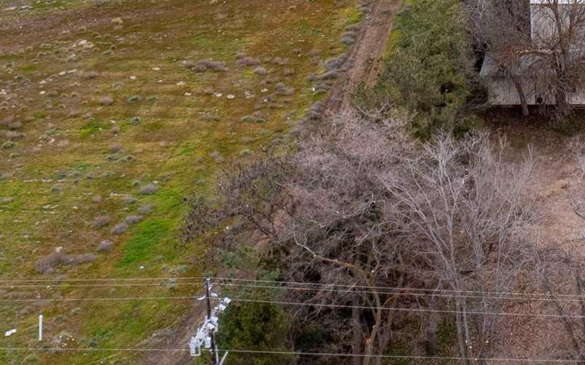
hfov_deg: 17.7
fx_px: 1722
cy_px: -151
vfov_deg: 11.7
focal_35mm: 108
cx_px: 823
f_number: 5
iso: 100
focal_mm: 10.26
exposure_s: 1/400
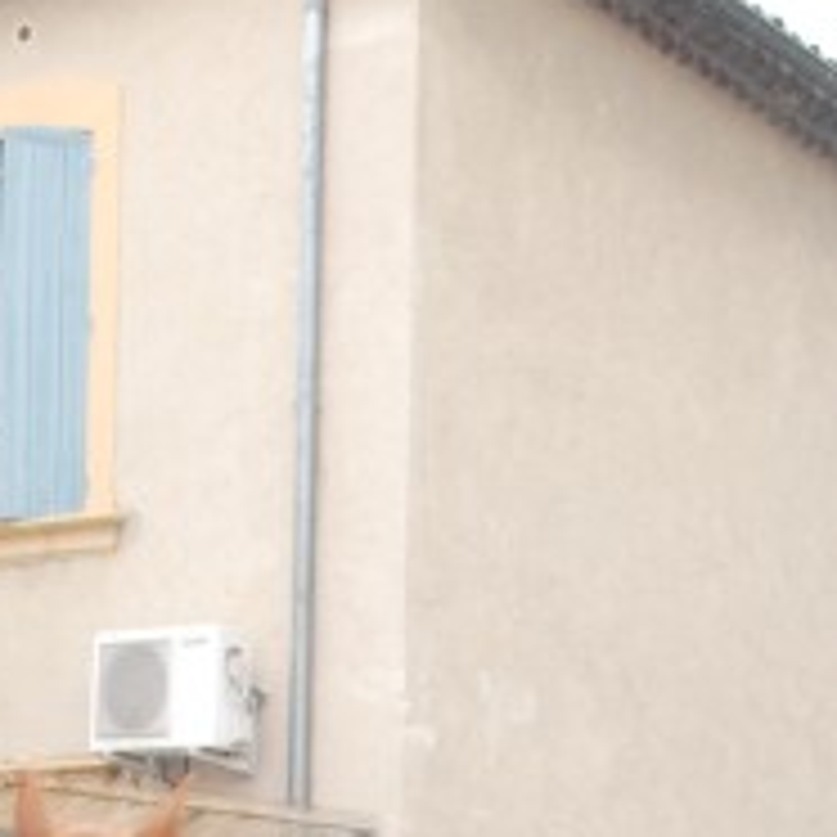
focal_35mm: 99
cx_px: 621
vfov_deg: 16.3
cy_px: 1190
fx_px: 2708
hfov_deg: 17.5
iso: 560
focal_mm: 18
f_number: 3.5
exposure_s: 1/60
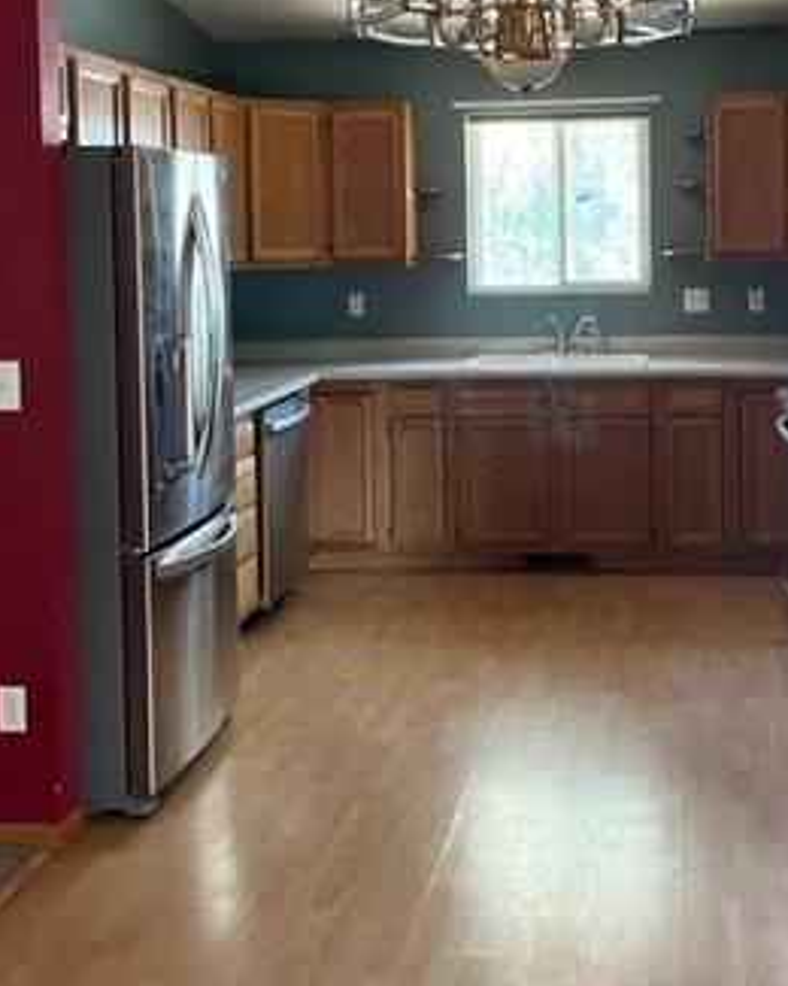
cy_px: 261
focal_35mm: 50
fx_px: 1458
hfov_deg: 30.0
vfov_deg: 36.6
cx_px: 527
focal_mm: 5.1
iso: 400
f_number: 1.6
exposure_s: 1/60
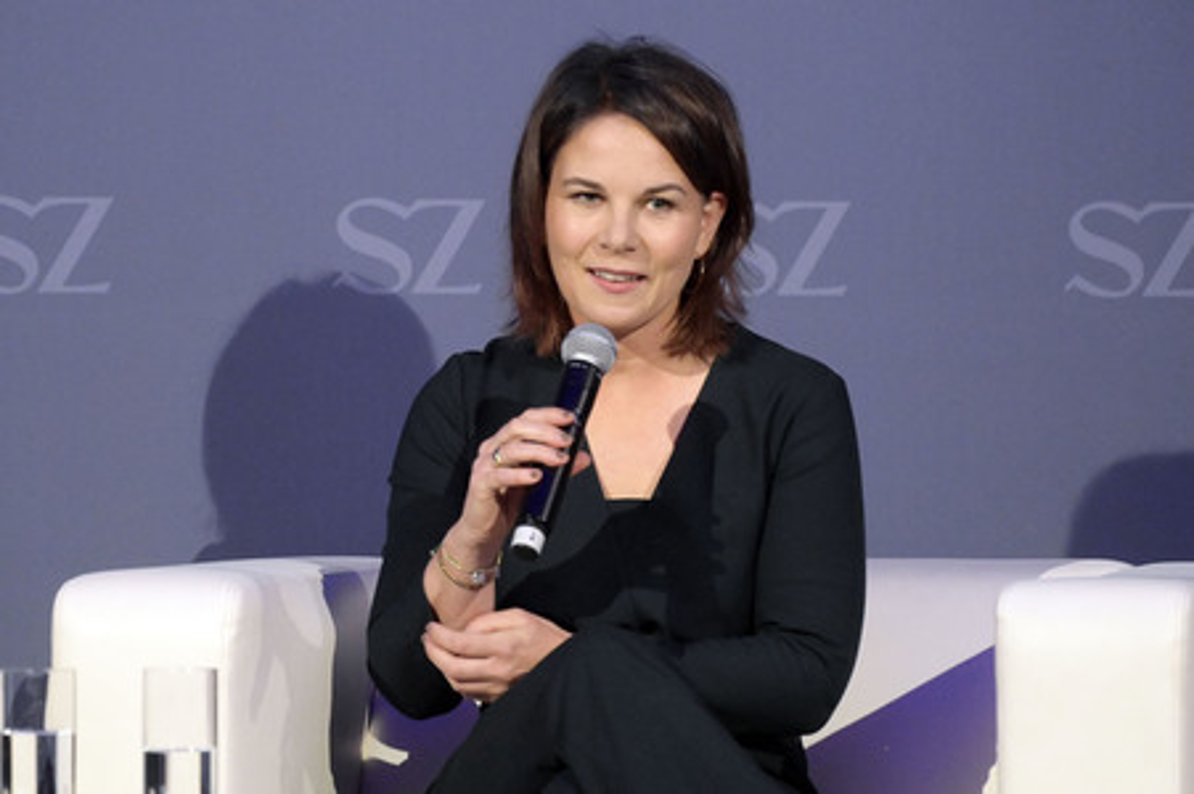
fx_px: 13257
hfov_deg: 5.2
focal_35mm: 400
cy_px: 397
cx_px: 597
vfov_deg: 3.4
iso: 12800
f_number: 5.6
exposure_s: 1/400
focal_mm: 400
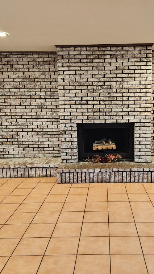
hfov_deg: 34.3
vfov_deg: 58.0
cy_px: 138
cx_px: 104
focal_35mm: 34
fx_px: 247
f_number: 1.8
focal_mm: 5.4
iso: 800
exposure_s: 1/60
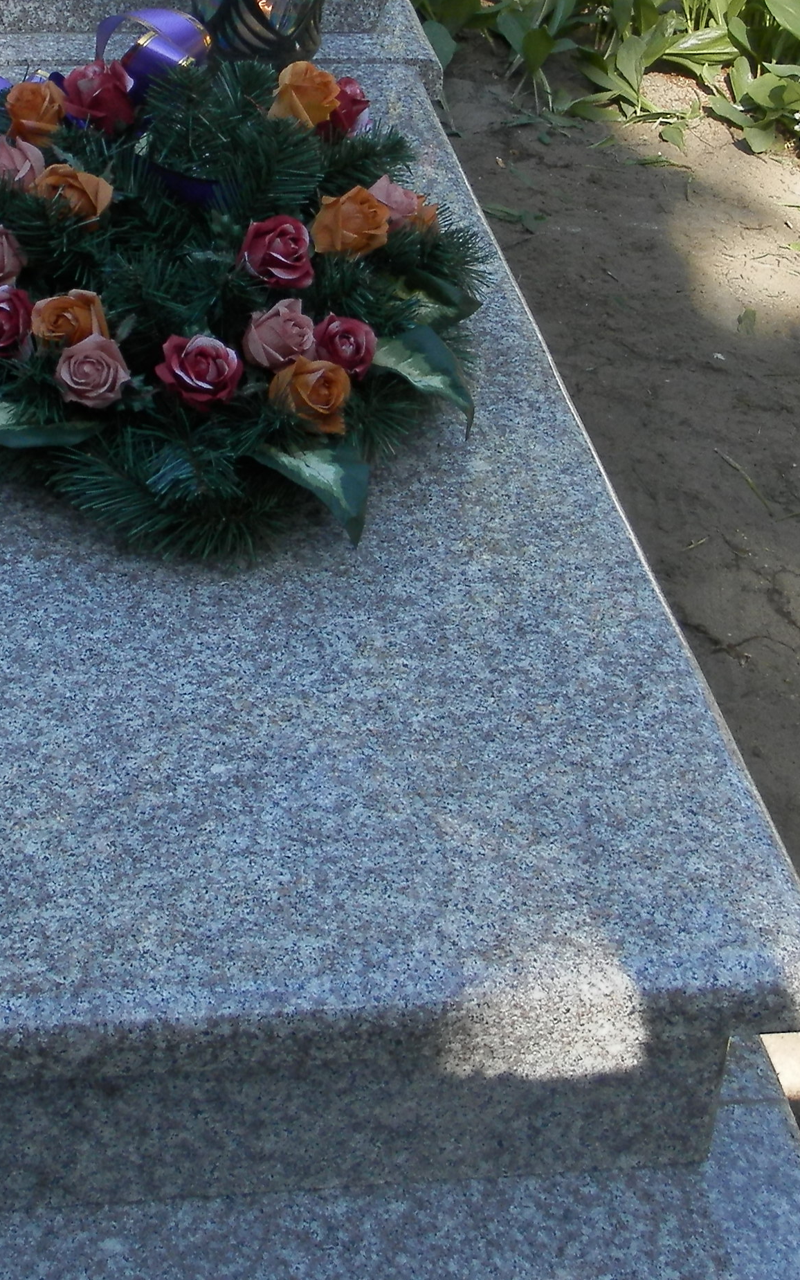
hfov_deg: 19.6
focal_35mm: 66
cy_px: 297
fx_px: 2303
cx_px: 263
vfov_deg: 30.5
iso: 80
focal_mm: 4.5
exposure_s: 1/200
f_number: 3.1
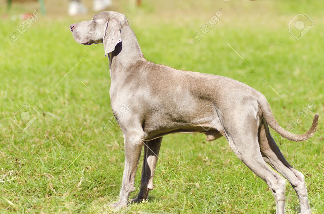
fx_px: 943
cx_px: 162
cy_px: 107
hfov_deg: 19.5
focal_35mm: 105
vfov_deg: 13.0
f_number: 4
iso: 200
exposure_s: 1/1600
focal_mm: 70
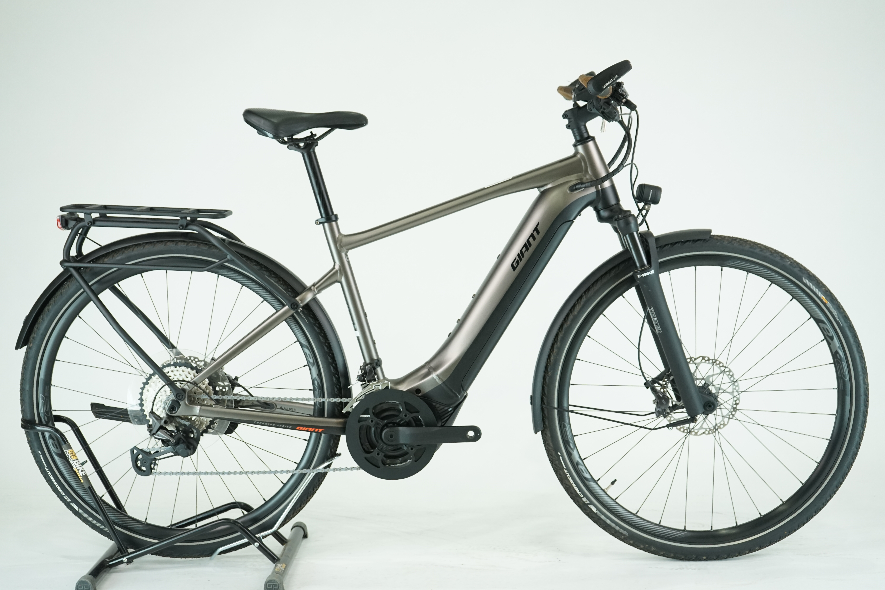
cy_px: 295
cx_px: 442
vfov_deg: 25.1
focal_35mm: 54
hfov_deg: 36.9
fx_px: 1327
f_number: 5.6
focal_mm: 54
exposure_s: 1/200
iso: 1600
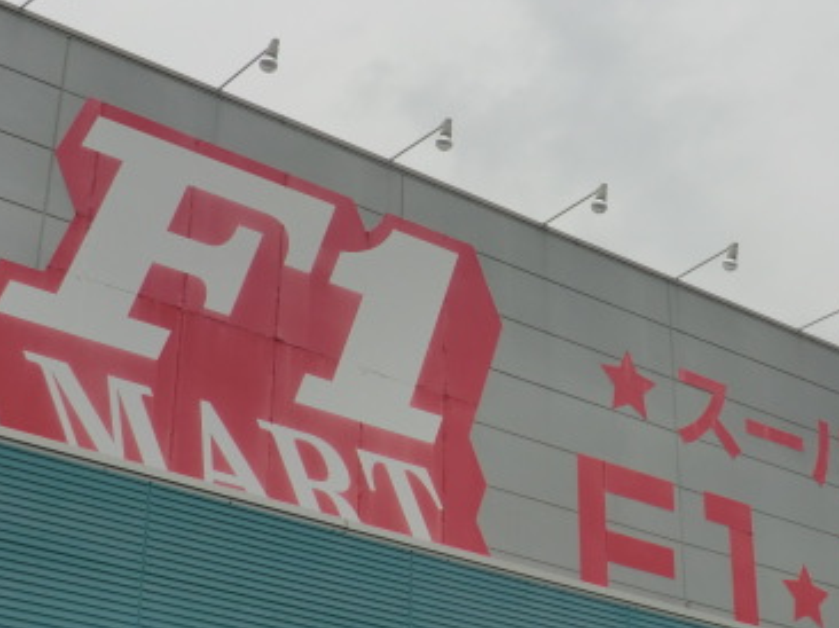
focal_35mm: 70
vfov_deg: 21.0
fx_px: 1696
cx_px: 578
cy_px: 305
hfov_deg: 27.6
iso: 80
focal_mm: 7.1
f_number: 8.8
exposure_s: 1/250
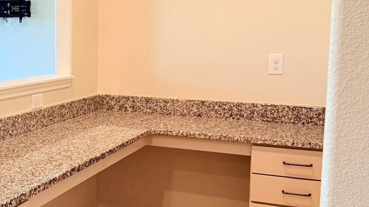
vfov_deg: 22.2
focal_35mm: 54
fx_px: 528
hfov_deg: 37.1
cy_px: 87
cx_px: 71
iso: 160
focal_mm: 6.76
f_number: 1.78
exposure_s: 1/120
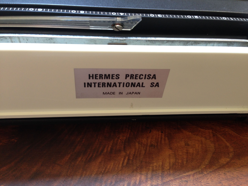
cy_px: 93
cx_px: 124
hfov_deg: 55.4
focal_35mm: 33
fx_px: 236
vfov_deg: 42.9
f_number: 2.4
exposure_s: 1/20
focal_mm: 4.12
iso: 80
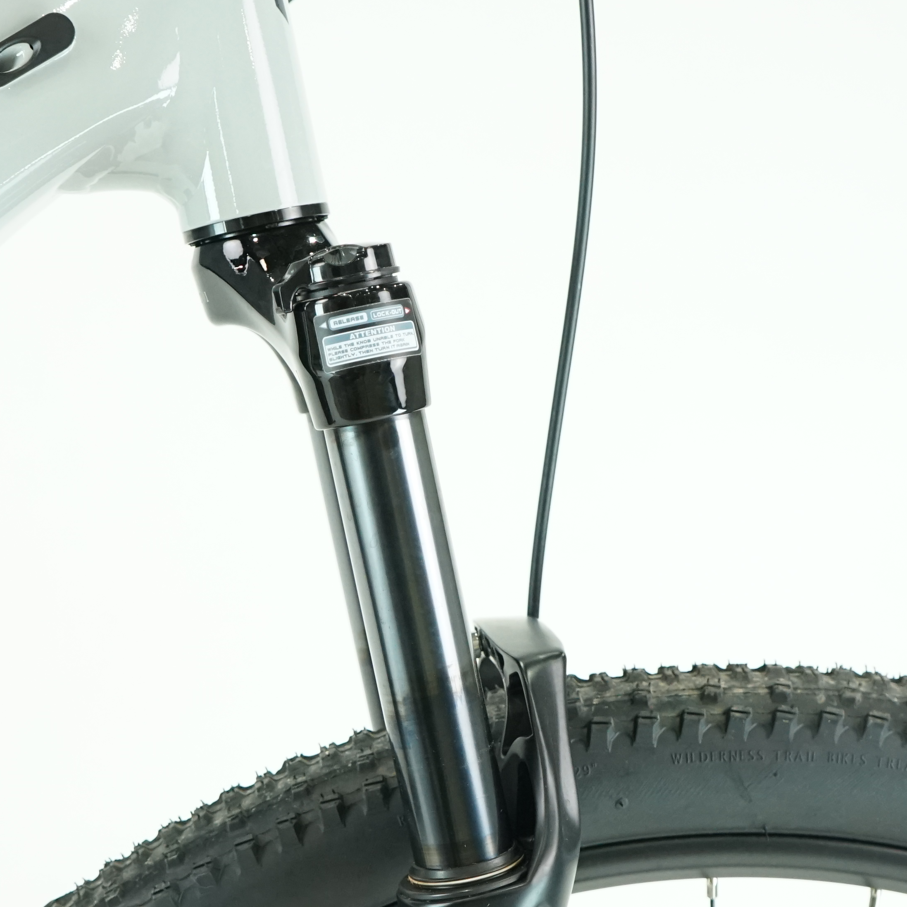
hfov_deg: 23.9
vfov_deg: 23.9
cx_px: 359
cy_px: 571
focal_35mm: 72
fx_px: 2134
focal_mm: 31
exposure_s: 1/200
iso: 2000
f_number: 4.5
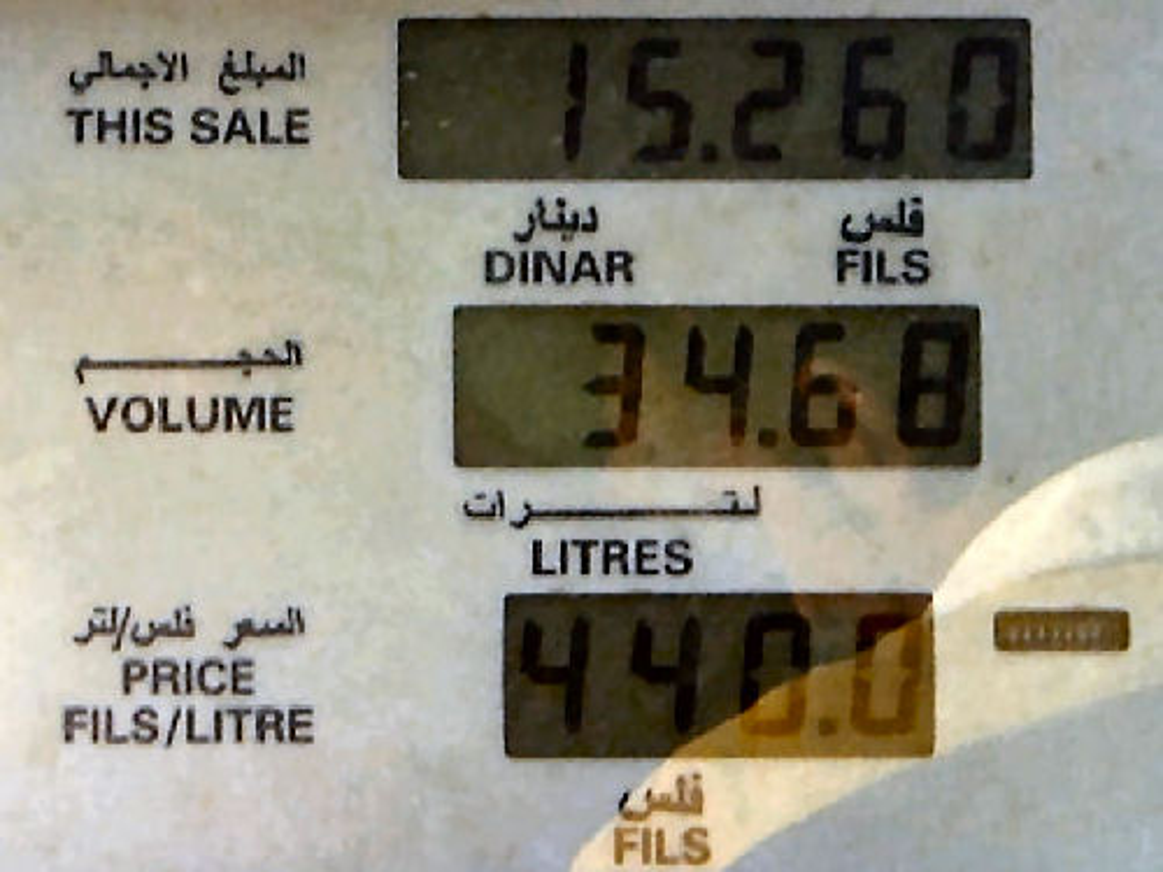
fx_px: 2049
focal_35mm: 61
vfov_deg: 24.0
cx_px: 582
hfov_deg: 31.7
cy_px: 436
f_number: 3.5
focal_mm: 9.87
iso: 64
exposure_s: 1/125
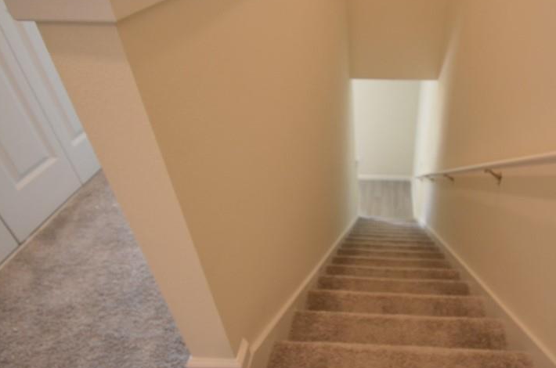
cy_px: 159
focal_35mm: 23
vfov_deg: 54.7
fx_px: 354
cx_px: 356
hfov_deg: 74.6
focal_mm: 10
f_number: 4.5
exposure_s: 1/30
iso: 800
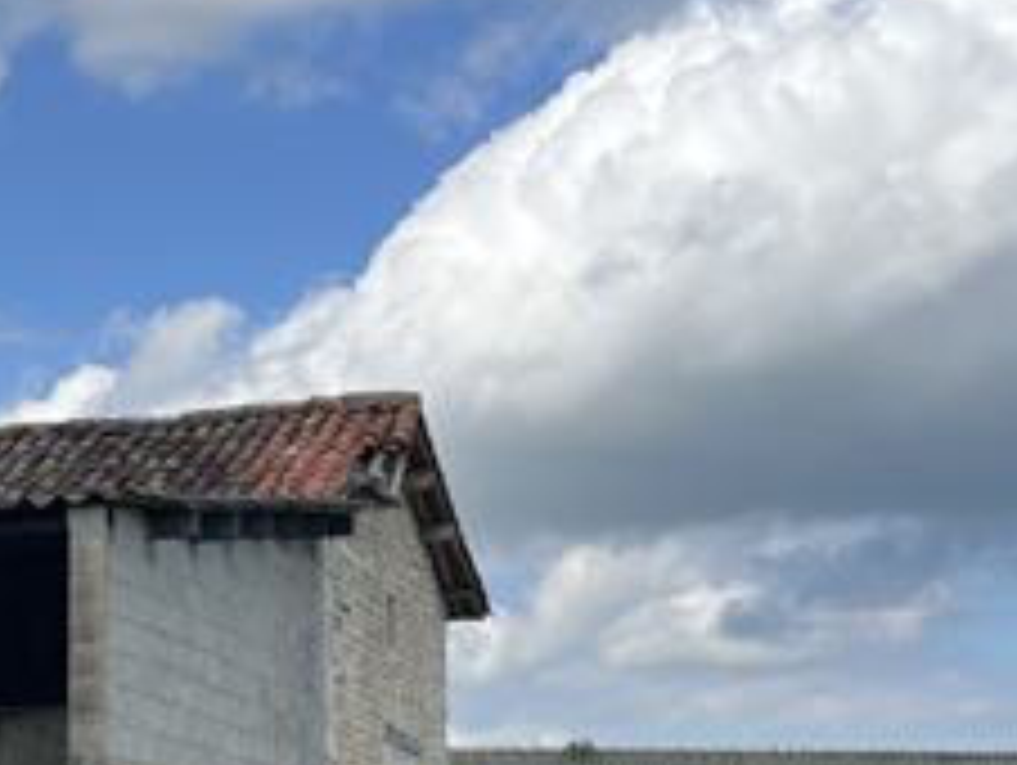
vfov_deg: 15.7
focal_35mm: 92
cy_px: 814
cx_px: -374
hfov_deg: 19.3
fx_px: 2706
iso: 50
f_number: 1.6
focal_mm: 5.1
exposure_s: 1/2967
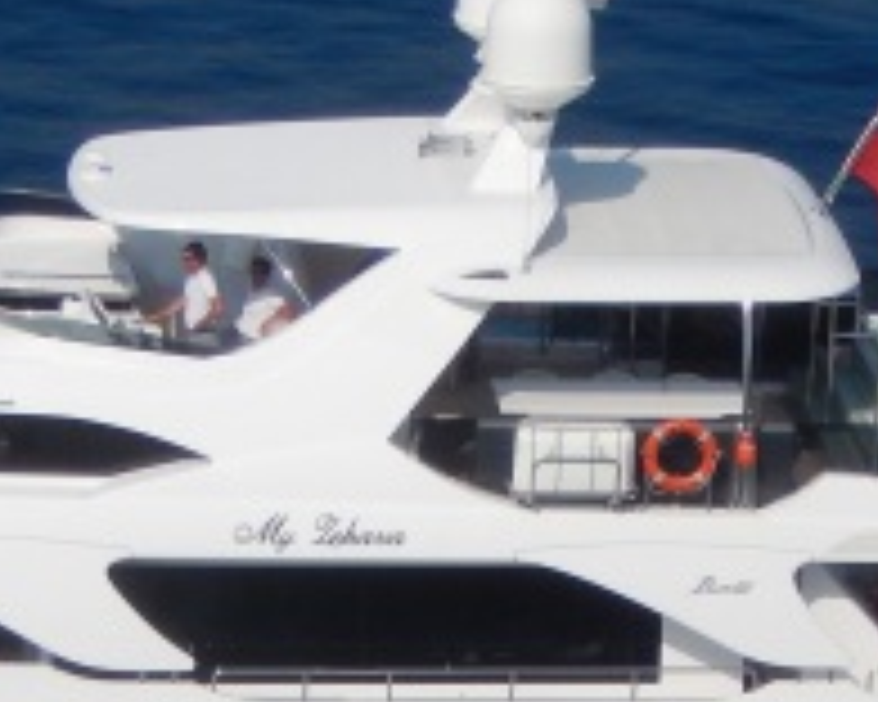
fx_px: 8835
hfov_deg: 5.7
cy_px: 688
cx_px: 207
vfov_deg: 4.5
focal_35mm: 340
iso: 125
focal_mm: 15.2
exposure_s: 1/1500
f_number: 5.1
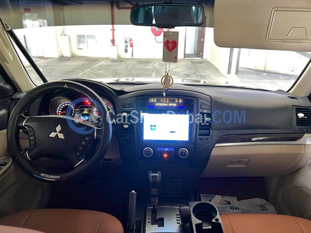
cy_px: 116
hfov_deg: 67.3
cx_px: 156
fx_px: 234
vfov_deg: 53.1
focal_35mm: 26
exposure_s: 1/28
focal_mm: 5.7
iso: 1000
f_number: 1.5
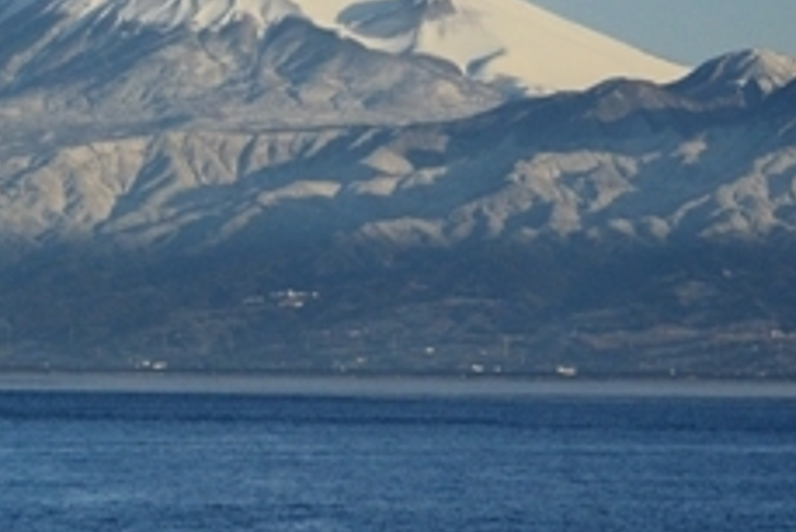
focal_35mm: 230
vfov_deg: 6.0
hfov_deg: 8.9
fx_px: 5097
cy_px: 422
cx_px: 111
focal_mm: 55
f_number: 11
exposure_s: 1/250
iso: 400
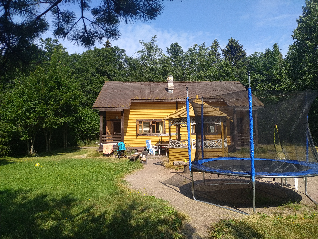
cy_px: 120
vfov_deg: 56.8
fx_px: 220
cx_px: 159
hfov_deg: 71.6
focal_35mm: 24
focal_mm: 3.94
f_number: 1.9
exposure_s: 1/1519
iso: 100
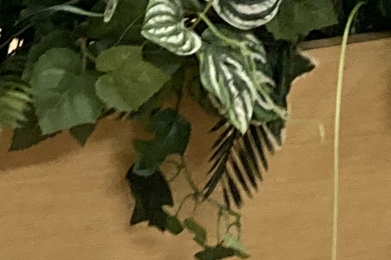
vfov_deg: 5.6
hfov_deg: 9.1
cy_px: -597
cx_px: 64
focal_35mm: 226
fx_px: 2453
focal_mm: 3.99
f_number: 1.8
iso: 125
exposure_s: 1/60
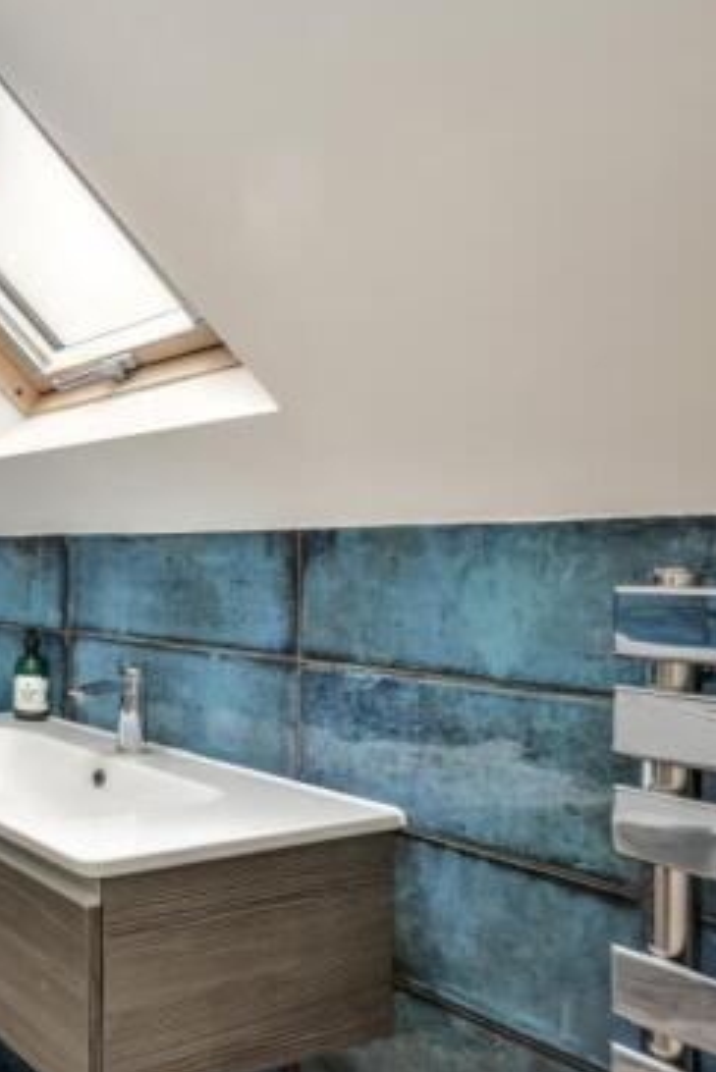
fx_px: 805
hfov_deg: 33.2
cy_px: 564
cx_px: -243
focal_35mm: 27
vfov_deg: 67.3
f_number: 8
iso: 800
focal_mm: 10
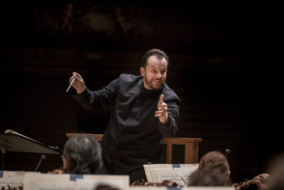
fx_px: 1341
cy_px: 95
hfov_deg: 12.1
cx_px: 142
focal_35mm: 170
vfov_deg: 8.1
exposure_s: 1/400
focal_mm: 170
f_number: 2.8
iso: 3200
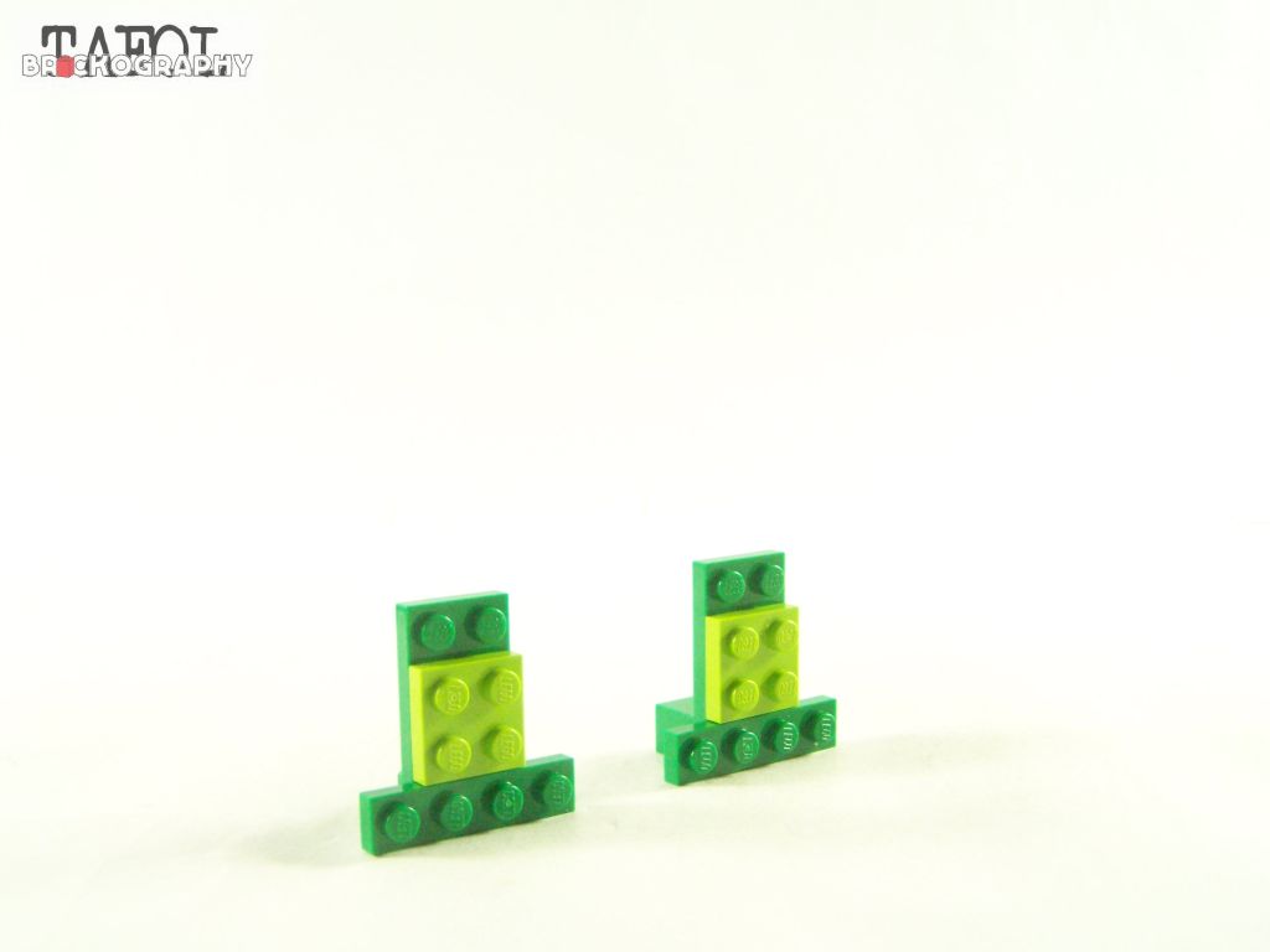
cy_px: 476
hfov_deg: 46.8
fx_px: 1468
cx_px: 635
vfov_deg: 36.0
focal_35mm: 40
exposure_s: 1/60
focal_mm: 6.7
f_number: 3.2
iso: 400
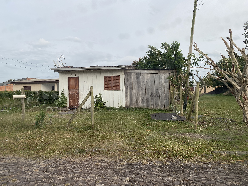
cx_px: 124
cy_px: 93
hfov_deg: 67.3
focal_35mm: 26
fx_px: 186
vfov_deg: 53.1
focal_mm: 4.25
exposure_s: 1/238
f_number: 1.8
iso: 32
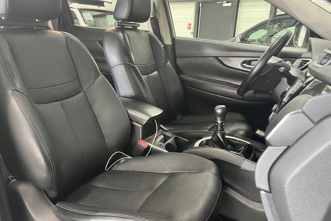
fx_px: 285
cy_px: 110
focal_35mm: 31
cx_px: 142
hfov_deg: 60.1
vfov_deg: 42.3
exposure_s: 1/50
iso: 500
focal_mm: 5.1
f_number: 1.6
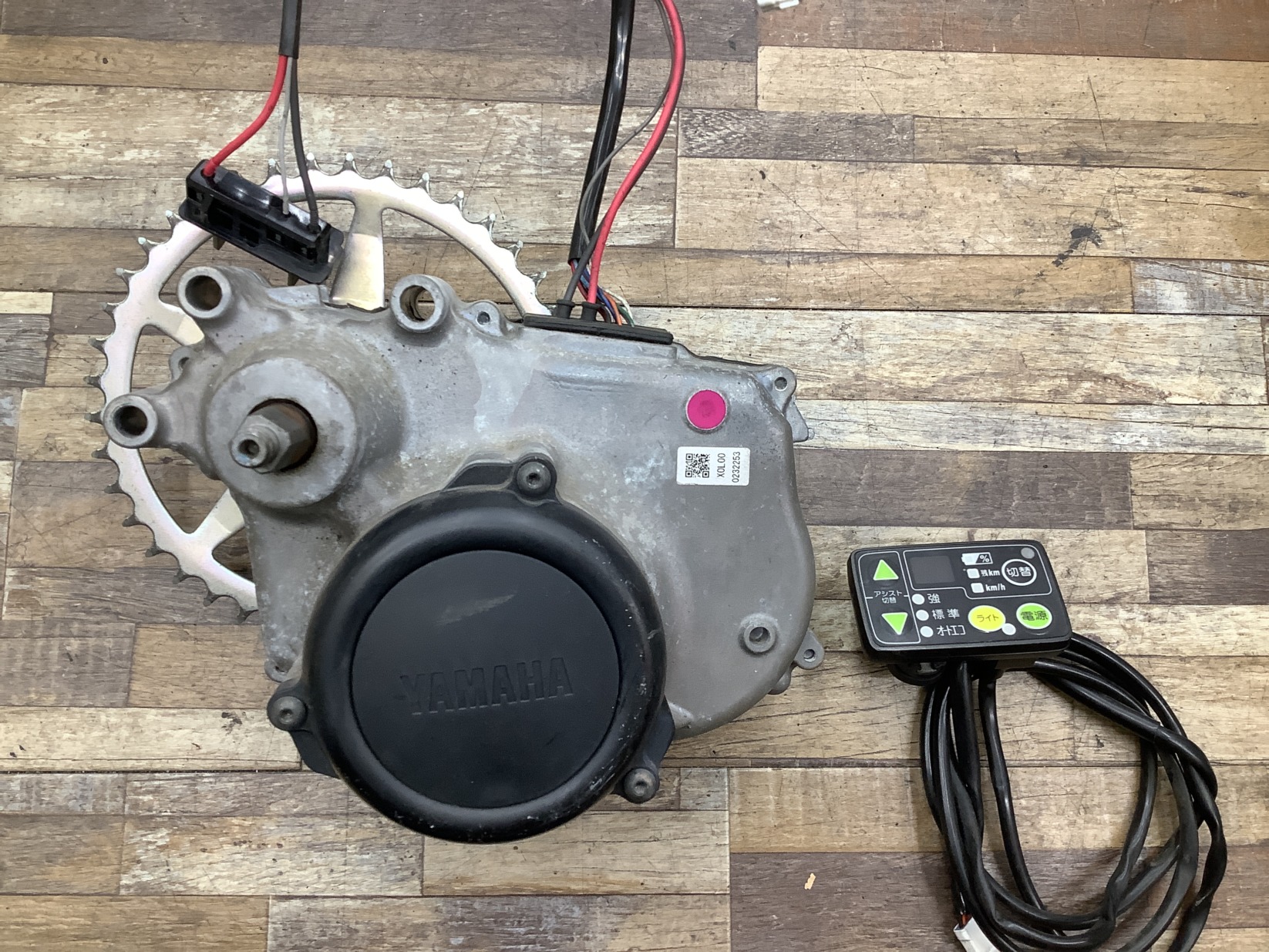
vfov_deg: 45.5
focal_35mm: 31
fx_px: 1137
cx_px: 634
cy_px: 476
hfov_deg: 58.3
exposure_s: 1/50
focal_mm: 3.3
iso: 125
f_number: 2.4
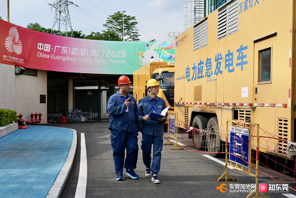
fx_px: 279
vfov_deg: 38.9
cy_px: 99
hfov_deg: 55.8
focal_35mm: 34
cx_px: 148
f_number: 5.6
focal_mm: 34
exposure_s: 1/1000
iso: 200
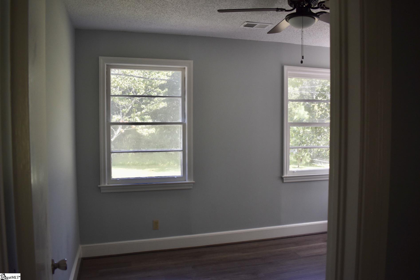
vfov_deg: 47.9
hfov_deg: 67.4
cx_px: 210
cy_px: 140
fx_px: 315
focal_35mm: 27
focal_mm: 18
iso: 400
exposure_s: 1/250
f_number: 3.5
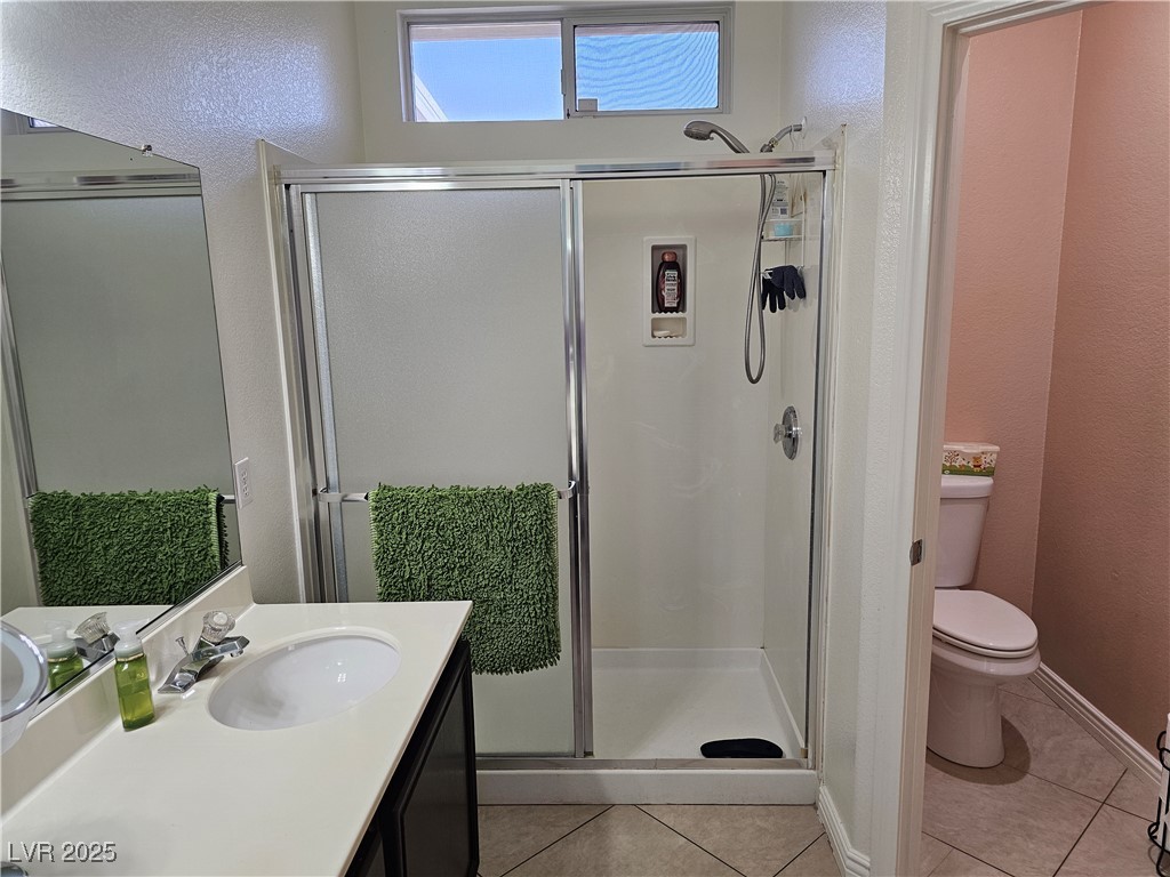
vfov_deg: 58.9
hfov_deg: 73.9
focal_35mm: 23
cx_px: 585
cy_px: 438
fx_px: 777
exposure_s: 1/120
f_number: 1.7
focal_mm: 6.3
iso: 160
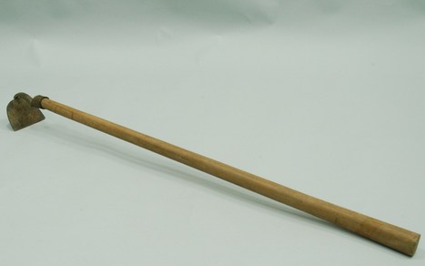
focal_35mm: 46
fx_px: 533
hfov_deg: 43.2
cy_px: 163
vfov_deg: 27.9
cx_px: 167
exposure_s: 1/10
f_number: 8
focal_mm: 22
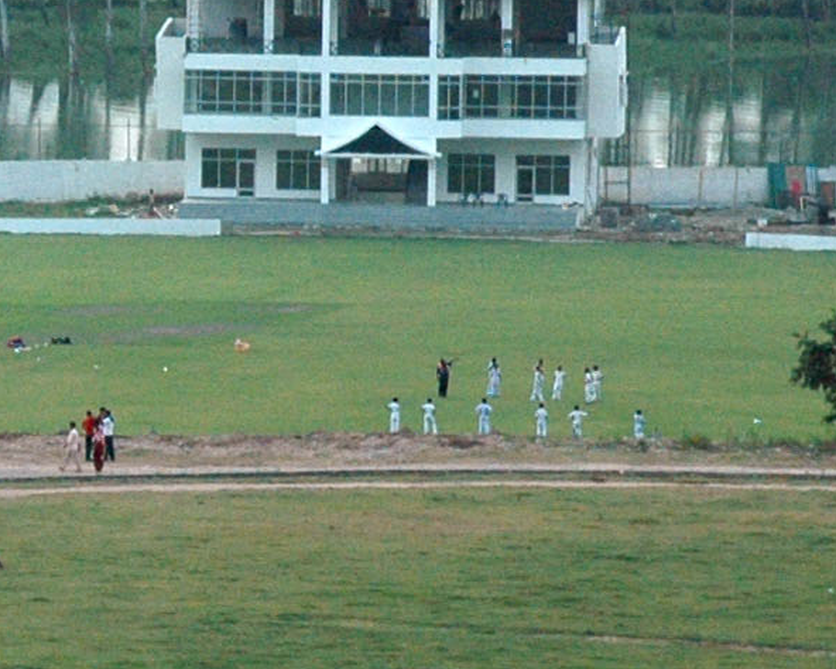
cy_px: 186
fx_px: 9900
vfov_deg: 3.9
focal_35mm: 400
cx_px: -95
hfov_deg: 4.8
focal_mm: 56
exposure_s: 1/125
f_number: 5.6
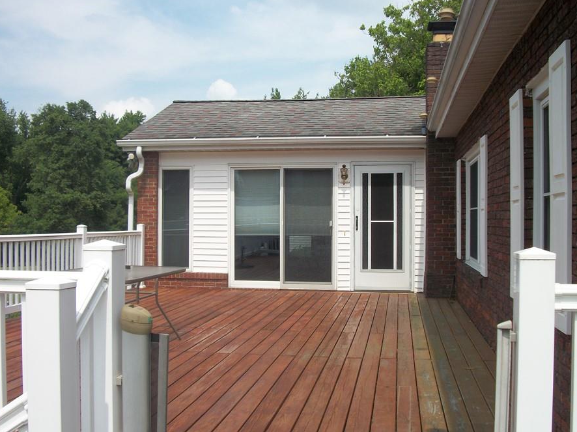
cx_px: 294
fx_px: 617
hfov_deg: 50.1
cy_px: 235
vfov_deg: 38.6
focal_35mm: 37
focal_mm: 5.7
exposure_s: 1/200
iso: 80
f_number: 8.8
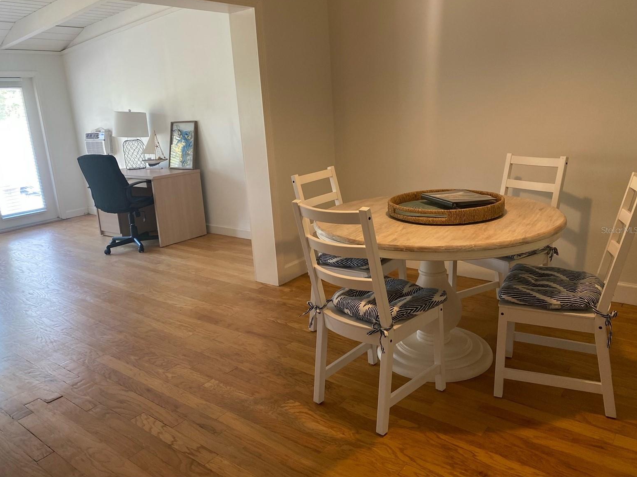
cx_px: 310
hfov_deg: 65.3
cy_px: 230
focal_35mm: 27
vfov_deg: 51.3
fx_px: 497
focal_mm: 4.25
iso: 200
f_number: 1.8
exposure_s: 1/60
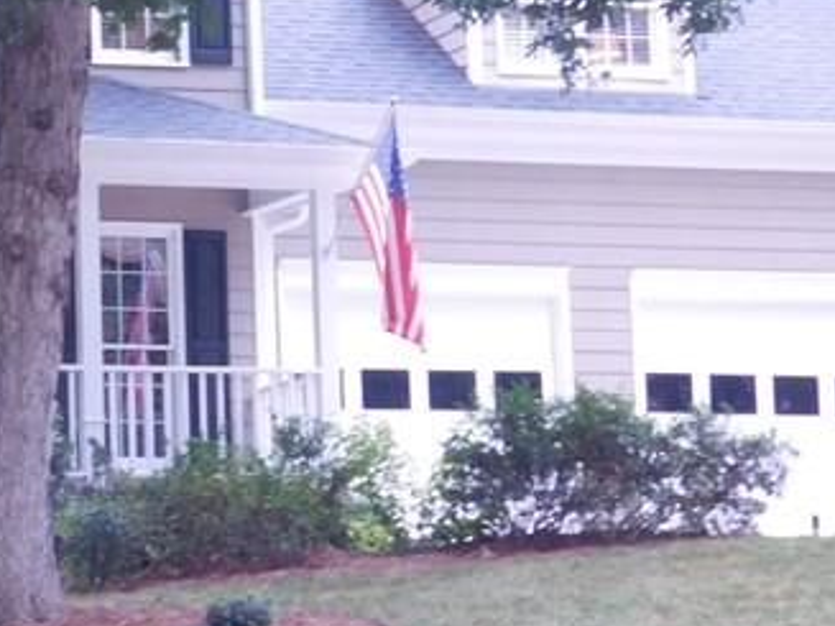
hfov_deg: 13.5
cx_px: -263
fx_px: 3400
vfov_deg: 10.5
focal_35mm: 141
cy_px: 332
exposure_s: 1/30
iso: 125
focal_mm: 8
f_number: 3.7
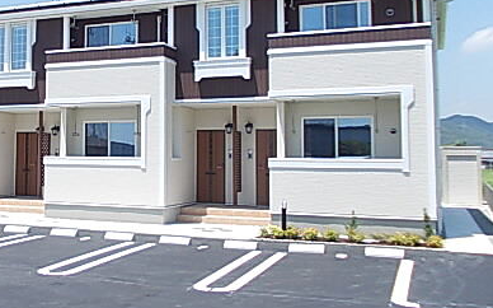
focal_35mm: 49
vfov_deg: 26.2
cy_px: 103
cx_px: 90
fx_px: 658
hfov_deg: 39.3
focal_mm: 4
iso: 80
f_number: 5.4
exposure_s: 1/250
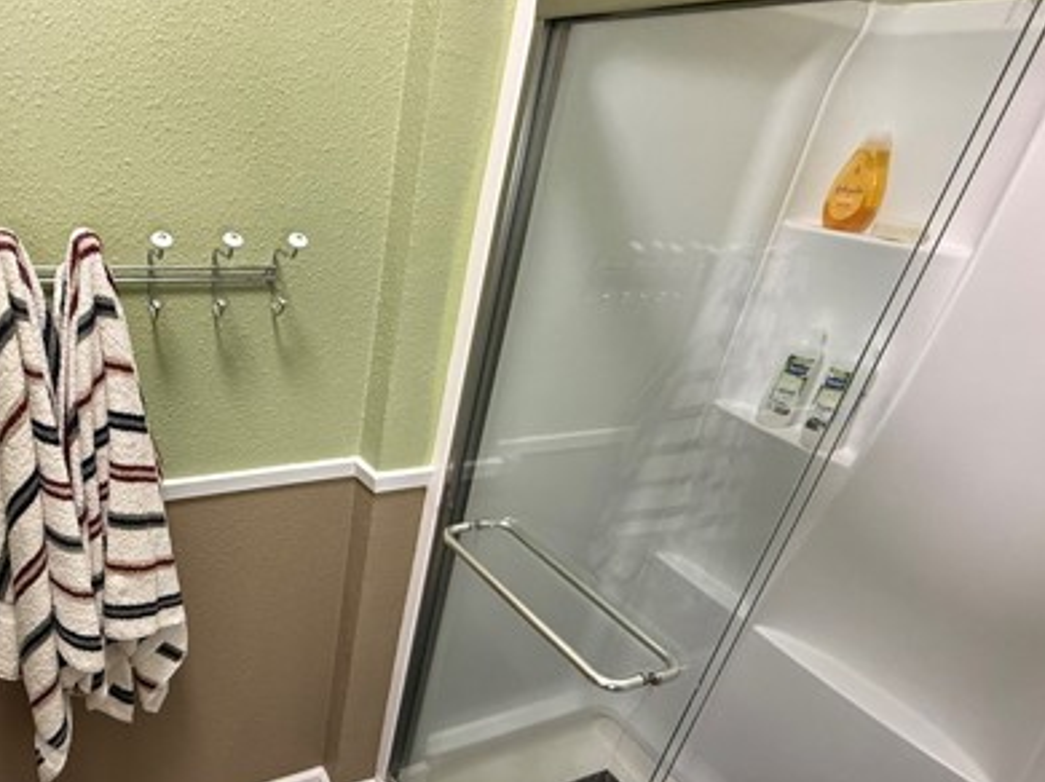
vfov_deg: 57.8
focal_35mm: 23
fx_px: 694
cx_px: 319
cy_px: 506
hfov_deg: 71.0
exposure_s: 1/60
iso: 320
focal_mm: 2.22
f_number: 2.2
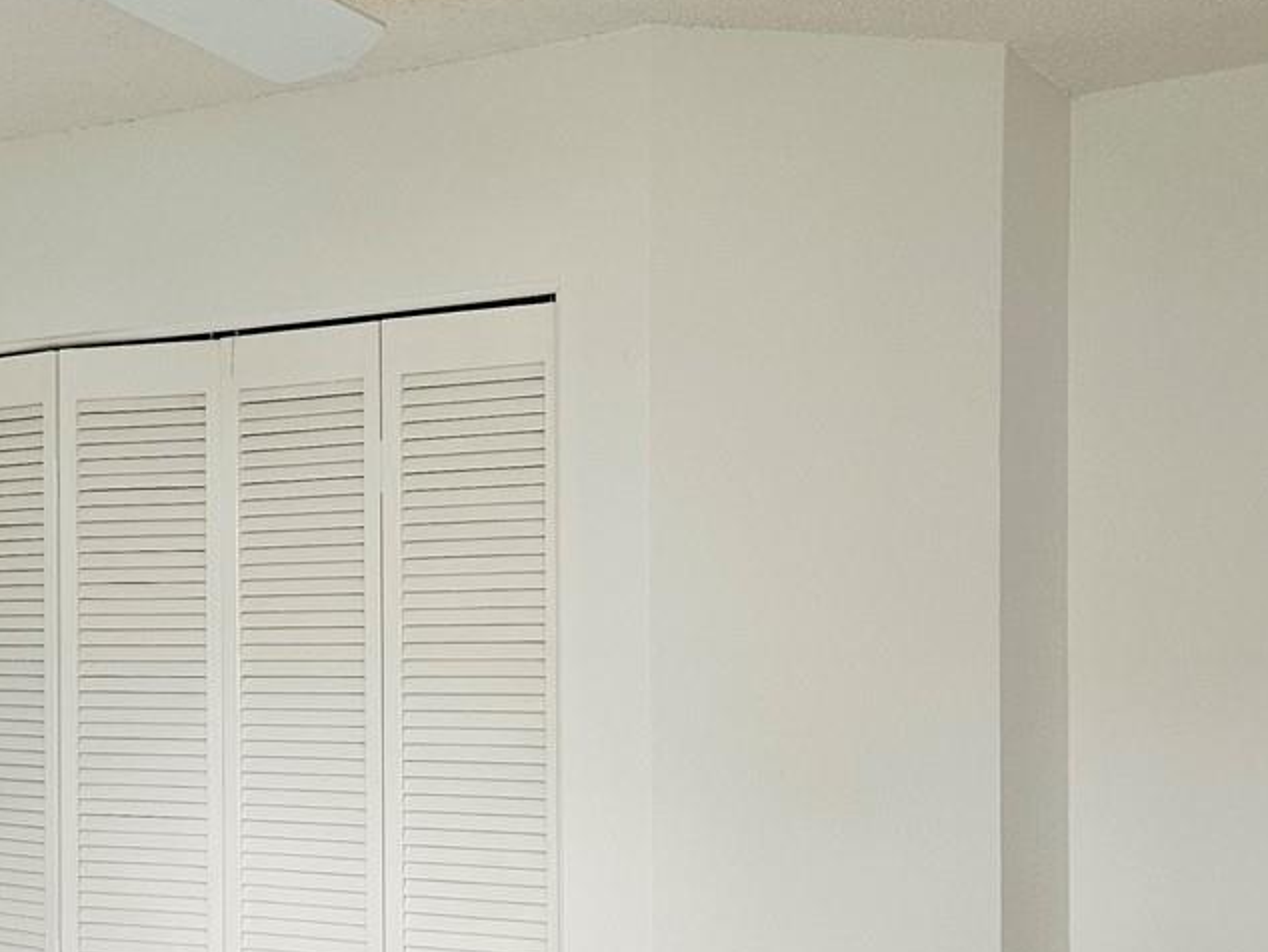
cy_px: 674
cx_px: 364
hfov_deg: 32.8
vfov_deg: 25.0
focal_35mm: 58
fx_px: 2125
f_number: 1.8
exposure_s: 1/120
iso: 250
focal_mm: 5.4
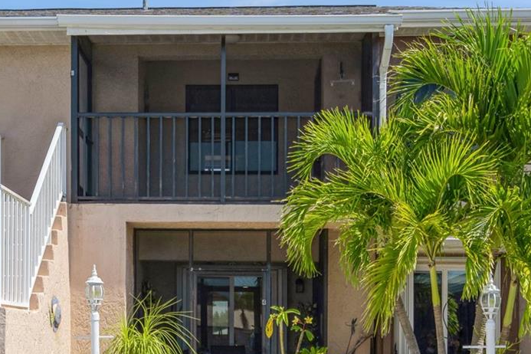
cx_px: 140
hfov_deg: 32.8
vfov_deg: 21.7
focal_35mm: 60
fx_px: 885
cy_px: 365
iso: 200
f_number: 8
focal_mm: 26
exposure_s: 1/640
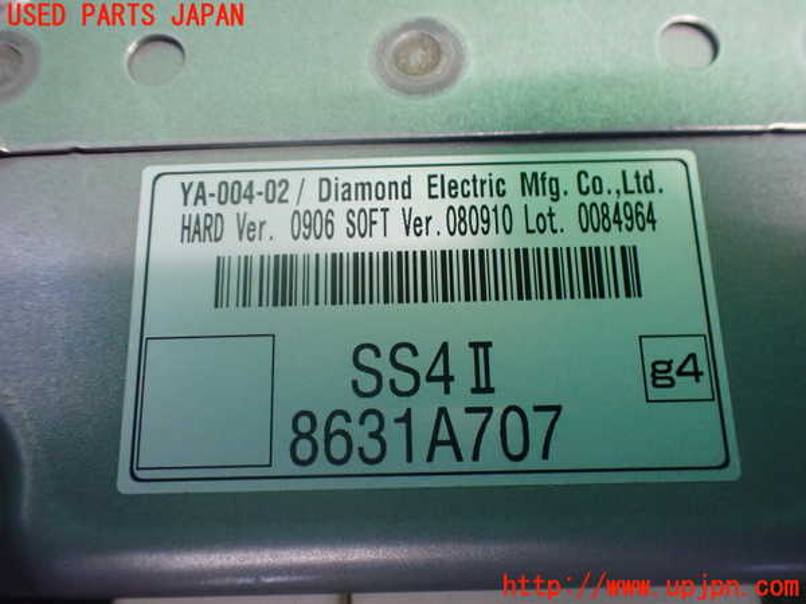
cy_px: 302
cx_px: 403
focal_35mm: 30
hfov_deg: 60.0
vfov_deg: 46.8
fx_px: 699
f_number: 2.3
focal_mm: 5.4
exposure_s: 1/60
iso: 800
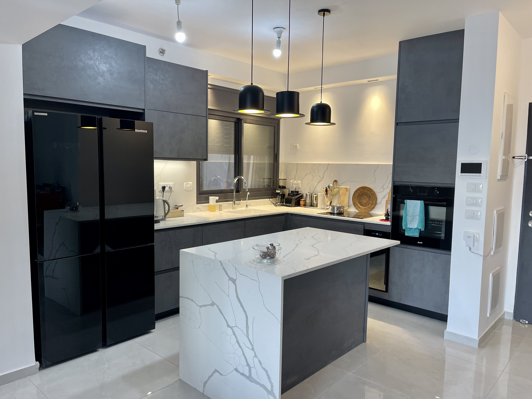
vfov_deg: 53.1
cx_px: 266
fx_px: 400
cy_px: 200
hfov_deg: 67.3
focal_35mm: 26
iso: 100
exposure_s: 1/100
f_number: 1.6
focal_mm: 5.1
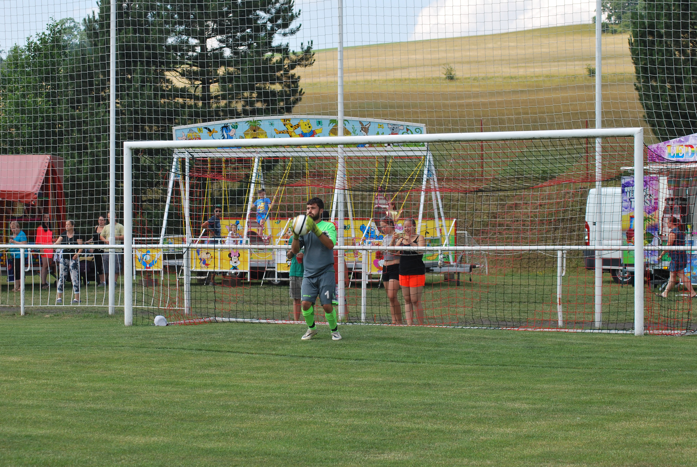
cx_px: 348
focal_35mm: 105
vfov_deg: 13.1
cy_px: 234
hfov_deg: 19.4
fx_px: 2035
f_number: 7.1
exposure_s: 1/200
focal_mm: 70
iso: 100
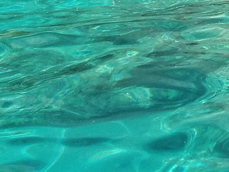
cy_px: -87
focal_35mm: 81
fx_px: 536
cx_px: 292
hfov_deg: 21.9
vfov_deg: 16.6
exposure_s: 1/289
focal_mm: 3.82
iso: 100
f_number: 2.2
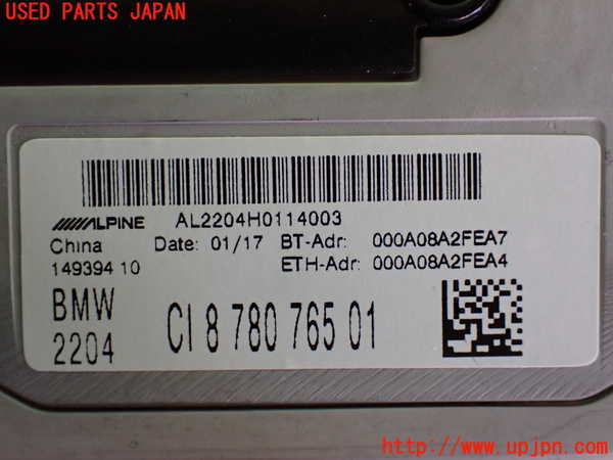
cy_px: 230
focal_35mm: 47
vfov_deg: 30.9
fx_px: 832
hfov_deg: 40.4
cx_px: 306
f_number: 3.1
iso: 800
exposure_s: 1/50
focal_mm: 8.4
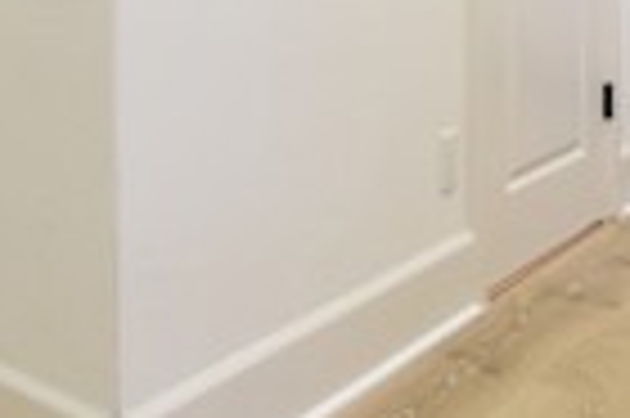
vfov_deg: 19.3
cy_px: -148
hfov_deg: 28.8
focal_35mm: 64
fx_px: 1119
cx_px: -45
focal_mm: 14
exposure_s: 1/125
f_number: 2.8
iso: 2200
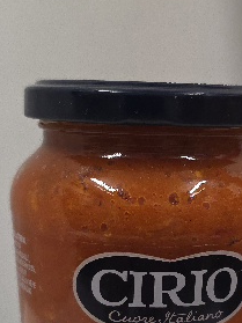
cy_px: 228
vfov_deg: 29.1
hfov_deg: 22.2
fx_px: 616
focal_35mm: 66
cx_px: 160
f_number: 1.7
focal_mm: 6.3
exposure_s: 1/101
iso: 320
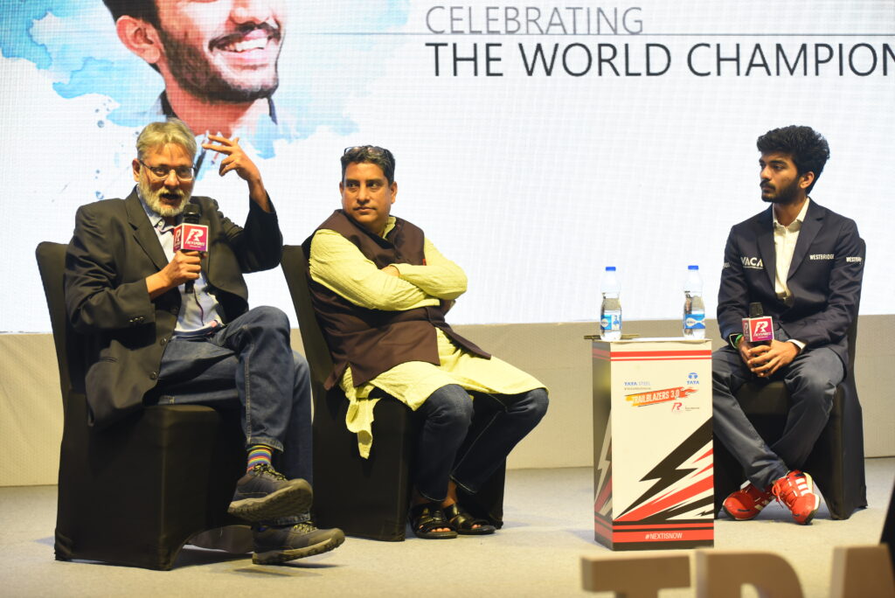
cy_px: 299
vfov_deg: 10.2
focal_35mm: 135
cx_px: 448
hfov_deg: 15.2
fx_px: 3358
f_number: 3.5
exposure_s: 1/160
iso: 640
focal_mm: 135
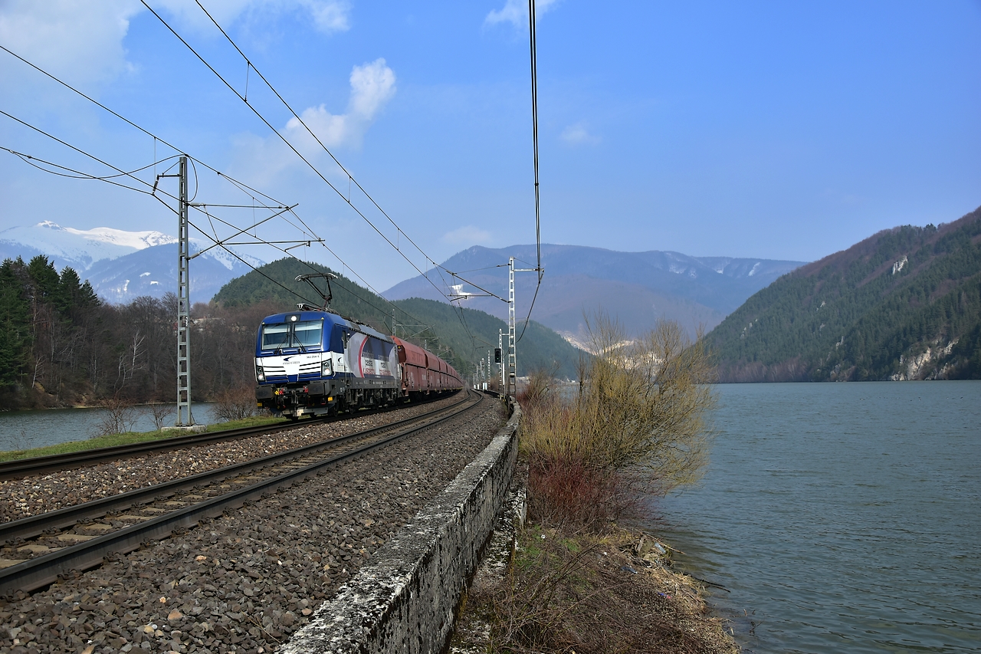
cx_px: 490
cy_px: 327
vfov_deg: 41.7
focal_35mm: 32
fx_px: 858
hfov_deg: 59.5
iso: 100
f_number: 5.6
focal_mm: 21
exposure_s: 1/800
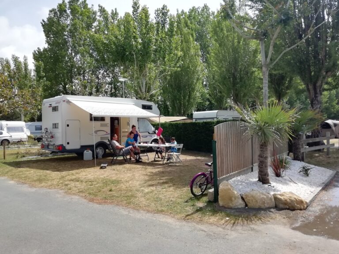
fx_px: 255
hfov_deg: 67.3
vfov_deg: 53.1
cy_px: 127
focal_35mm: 26
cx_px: 170
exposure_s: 1/1074
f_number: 2.2
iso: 50
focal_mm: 3.46
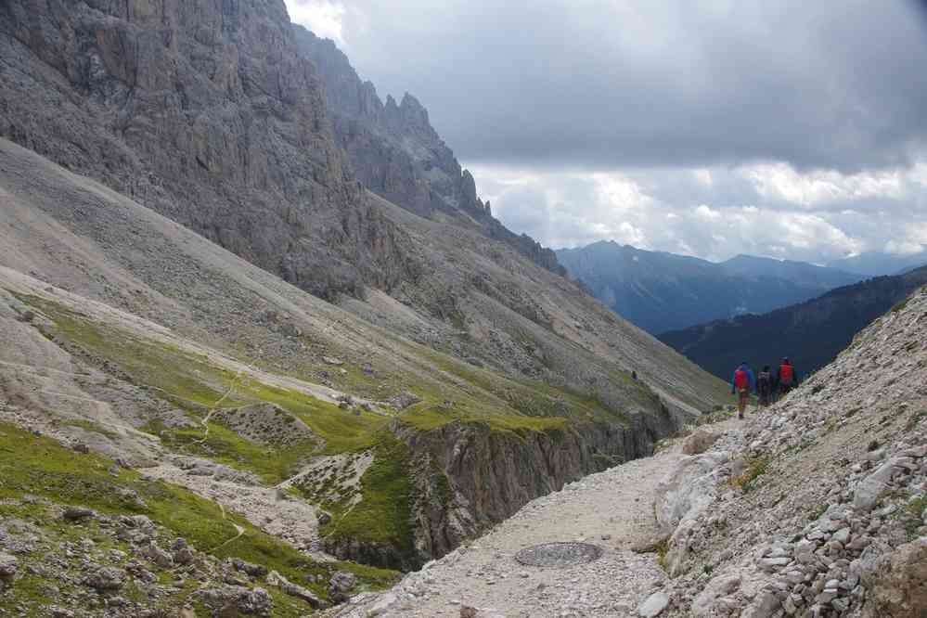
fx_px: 892
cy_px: 309
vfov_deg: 38.2
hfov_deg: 54.9
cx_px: 464
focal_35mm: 35
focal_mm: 23.1
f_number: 11
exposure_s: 1/100
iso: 200
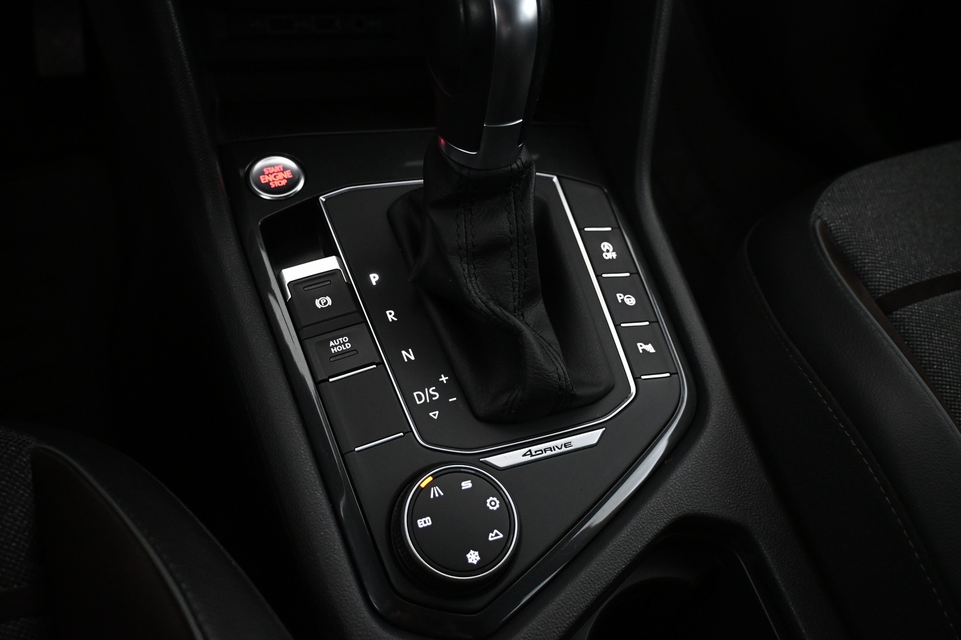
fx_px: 841
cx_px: 480
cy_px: 320
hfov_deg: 59.5
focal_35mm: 32
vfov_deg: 41.7
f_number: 4
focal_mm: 21
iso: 3200
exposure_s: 1/30
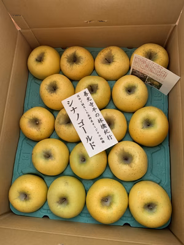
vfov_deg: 67.3
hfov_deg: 53.1
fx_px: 184
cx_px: 92
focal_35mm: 26
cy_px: 122
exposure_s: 1/60
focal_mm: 4.25
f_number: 1.8
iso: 200
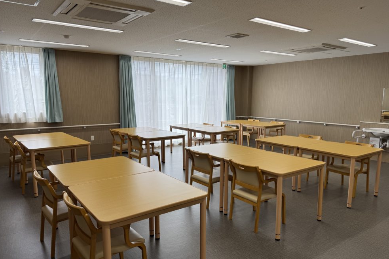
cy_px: 139
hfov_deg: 69.4
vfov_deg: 49.5
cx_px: 199
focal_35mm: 26
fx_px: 281
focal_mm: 6.76
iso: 80
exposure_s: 1/460
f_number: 1.78
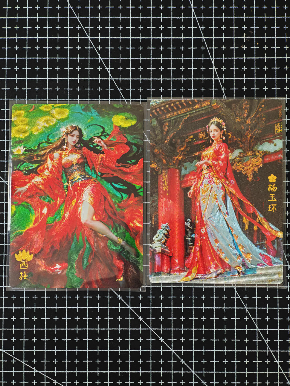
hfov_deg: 20.4
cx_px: 145
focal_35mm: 72
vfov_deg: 27.0
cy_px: 193
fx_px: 804
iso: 400
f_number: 2.4
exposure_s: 1/33
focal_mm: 8.67
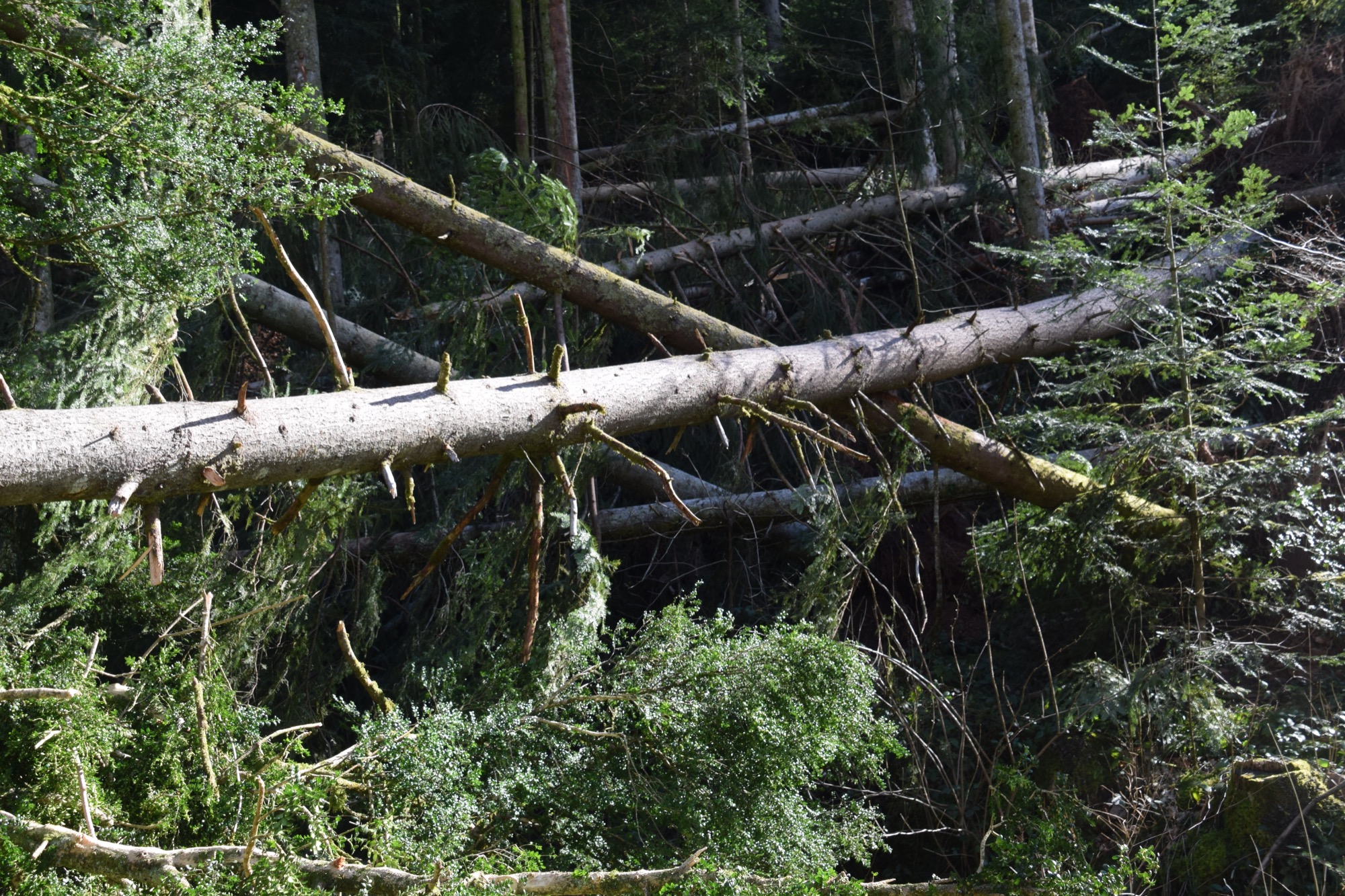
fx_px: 1681
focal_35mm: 45
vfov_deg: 29.9
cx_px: 672
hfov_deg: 43.6
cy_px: 448
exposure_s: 1/250
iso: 400
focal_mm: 30
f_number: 8
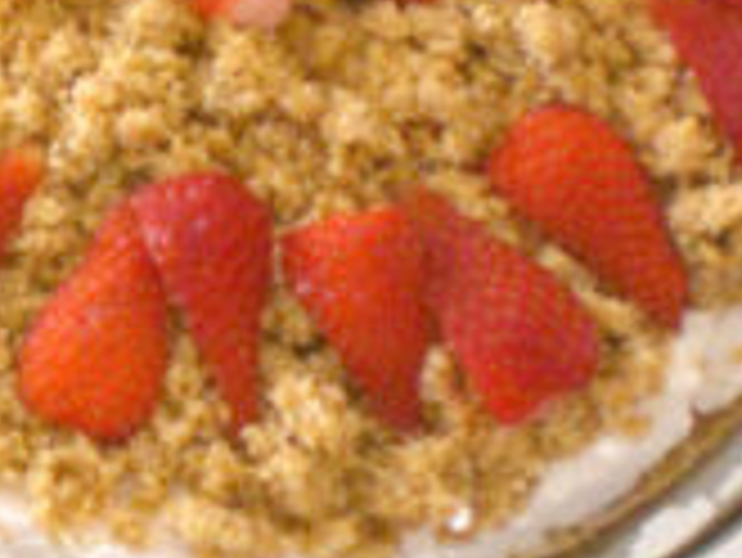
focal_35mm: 137
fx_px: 2939
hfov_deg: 14.3
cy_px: 72
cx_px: 173
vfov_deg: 10.8
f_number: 3.1
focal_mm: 6.3
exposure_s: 1/80
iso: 200
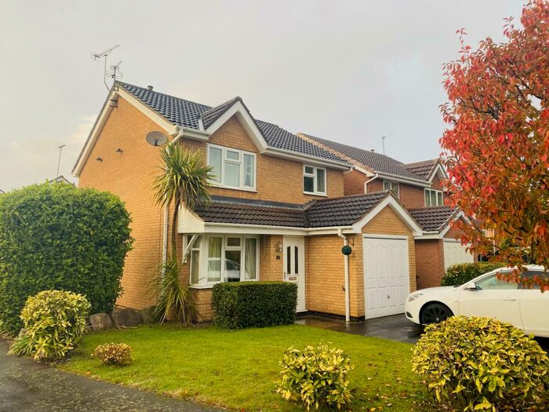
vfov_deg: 53.1
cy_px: 206
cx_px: 274
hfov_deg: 67.3
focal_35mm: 26
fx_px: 412
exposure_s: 1/124
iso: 32
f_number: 1.8
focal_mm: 4.25
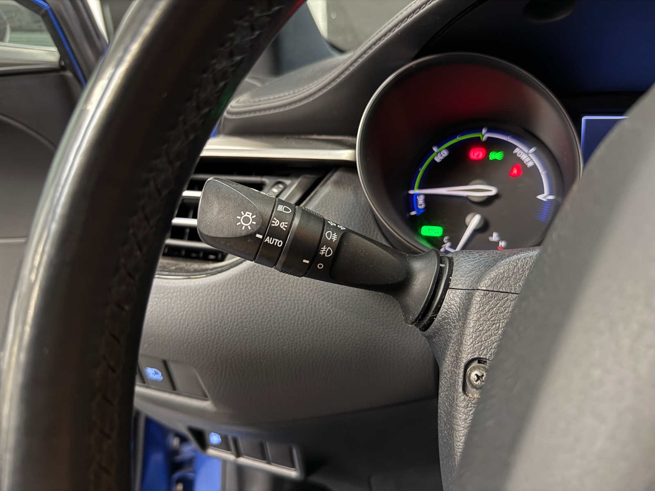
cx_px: 328
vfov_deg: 56.8
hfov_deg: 71.6
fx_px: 454
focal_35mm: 24
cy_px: 246
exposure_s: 1/25
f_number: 1.78
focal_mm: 6.76
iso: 800
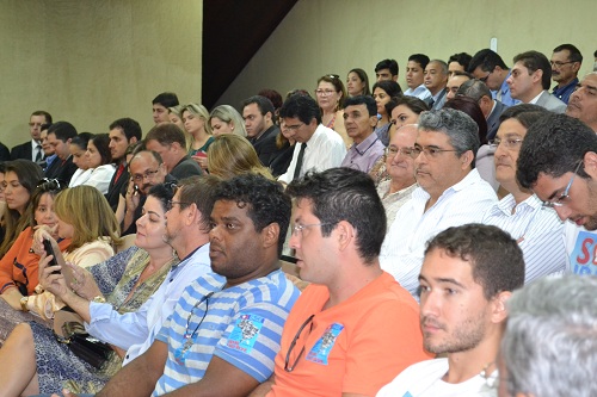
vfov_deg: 17.5
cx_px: 298
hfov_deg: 26.0
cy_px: 198
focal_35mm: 78
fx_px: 1293
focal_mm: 52
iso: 2800
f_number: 5.6
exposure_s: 1/60
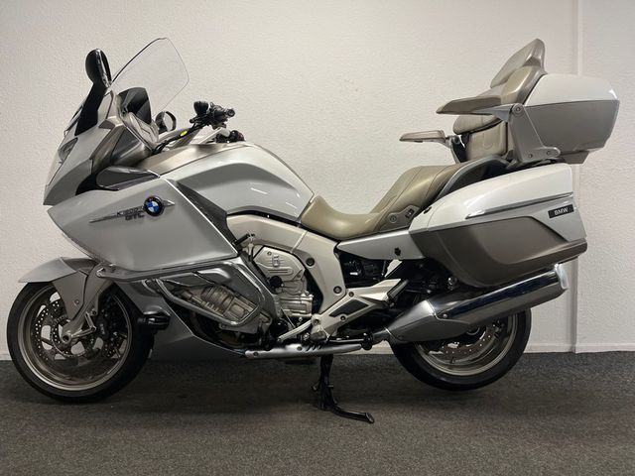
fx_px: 477
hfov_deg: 67.3
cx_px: 318
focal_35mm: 26
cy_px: 238
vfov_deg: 53.1
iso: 125
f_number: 1.6
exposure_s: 1/100
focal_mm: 5.1
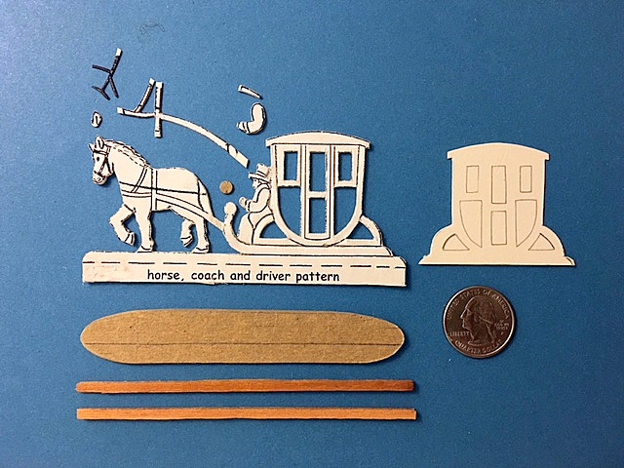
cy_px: 234
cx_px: 312
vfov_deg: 48.2
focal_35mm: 29
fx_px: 523
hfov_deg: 61.7
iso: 64
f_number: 2.2
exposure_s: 1/15
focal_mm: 4.15
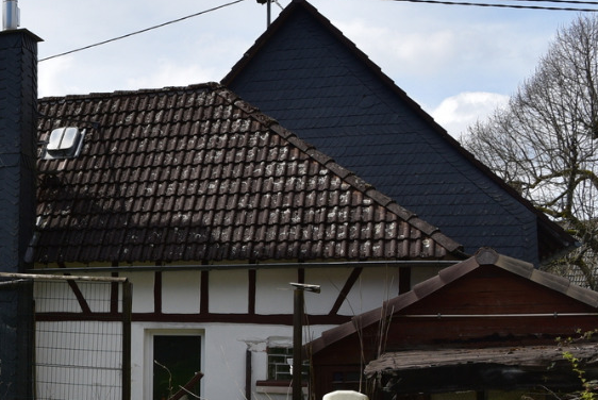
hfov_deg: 24.7
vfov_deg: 19.5
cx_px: -214
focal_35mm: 69
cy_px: 337
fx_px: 1147
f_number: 11
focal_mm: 24
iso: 360
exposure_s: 1/500
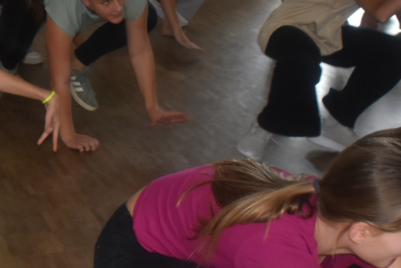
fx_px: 1058
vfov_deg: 14.4
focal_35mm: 95
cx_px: 9
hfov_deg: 20.8
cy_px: 93
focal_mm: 18
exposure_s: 1/200
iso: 800
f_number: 3.5
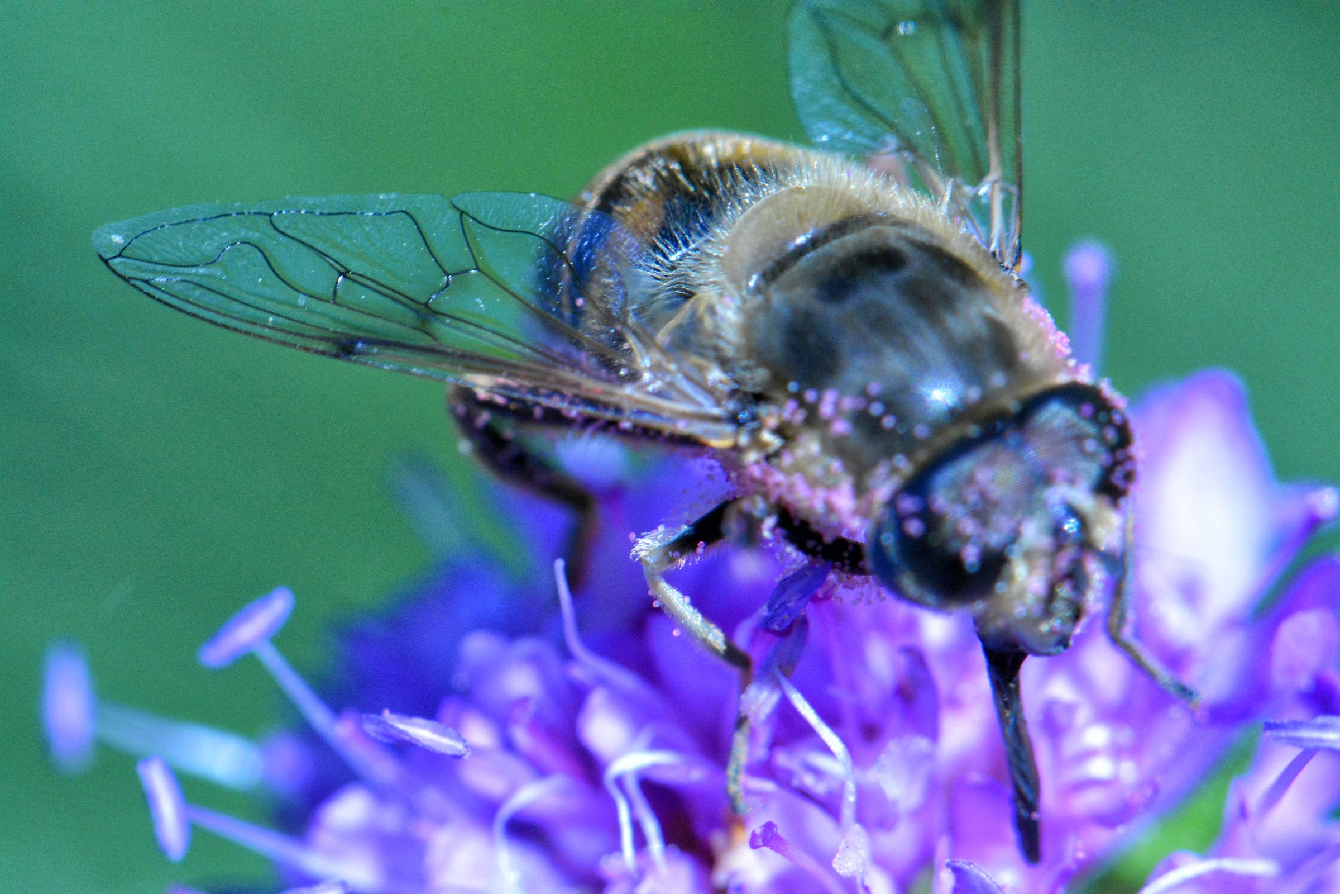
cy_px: 447
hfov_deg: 16.1
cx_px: 670
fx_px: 4745
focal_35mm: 128
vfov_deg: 10.8
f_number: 18
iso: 3200
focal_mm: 85
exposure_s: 1/1000
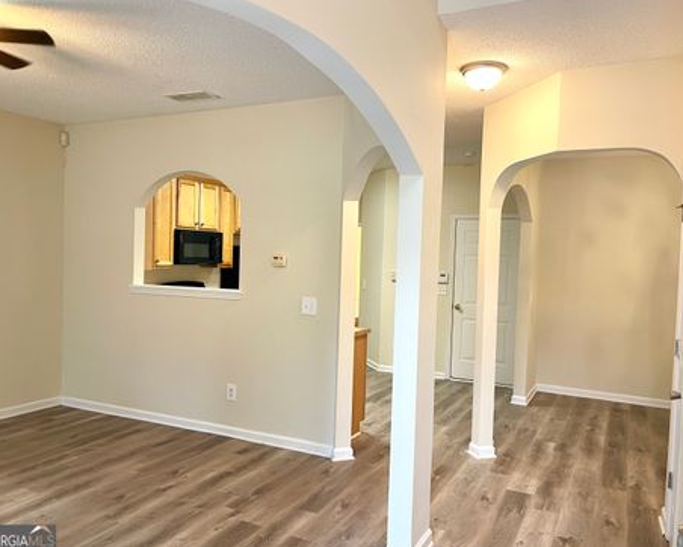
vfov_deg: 53.2
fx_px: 546
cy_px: 270
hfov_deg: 64.0
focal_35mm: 27
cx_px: 349
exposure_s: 1/60
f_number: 1.6
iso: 160
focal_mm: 5.1
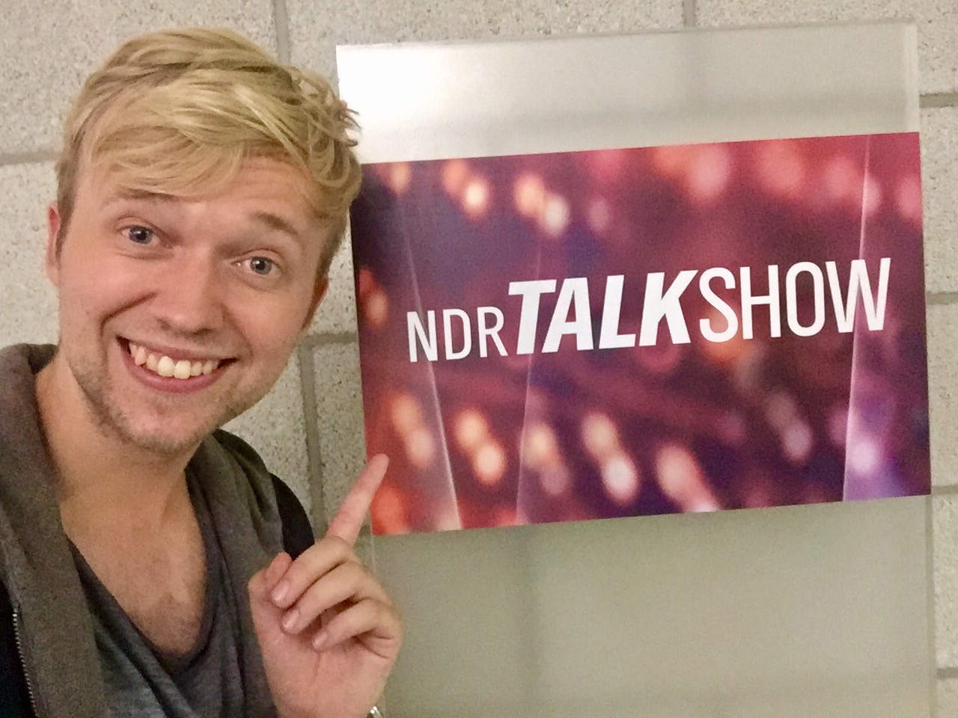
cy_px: 359
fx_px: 858
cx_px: 479
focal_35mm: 31
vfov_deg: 45.4
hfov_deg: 58.4
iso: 640
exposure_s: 1/17
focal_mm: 2.65
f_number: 2.2
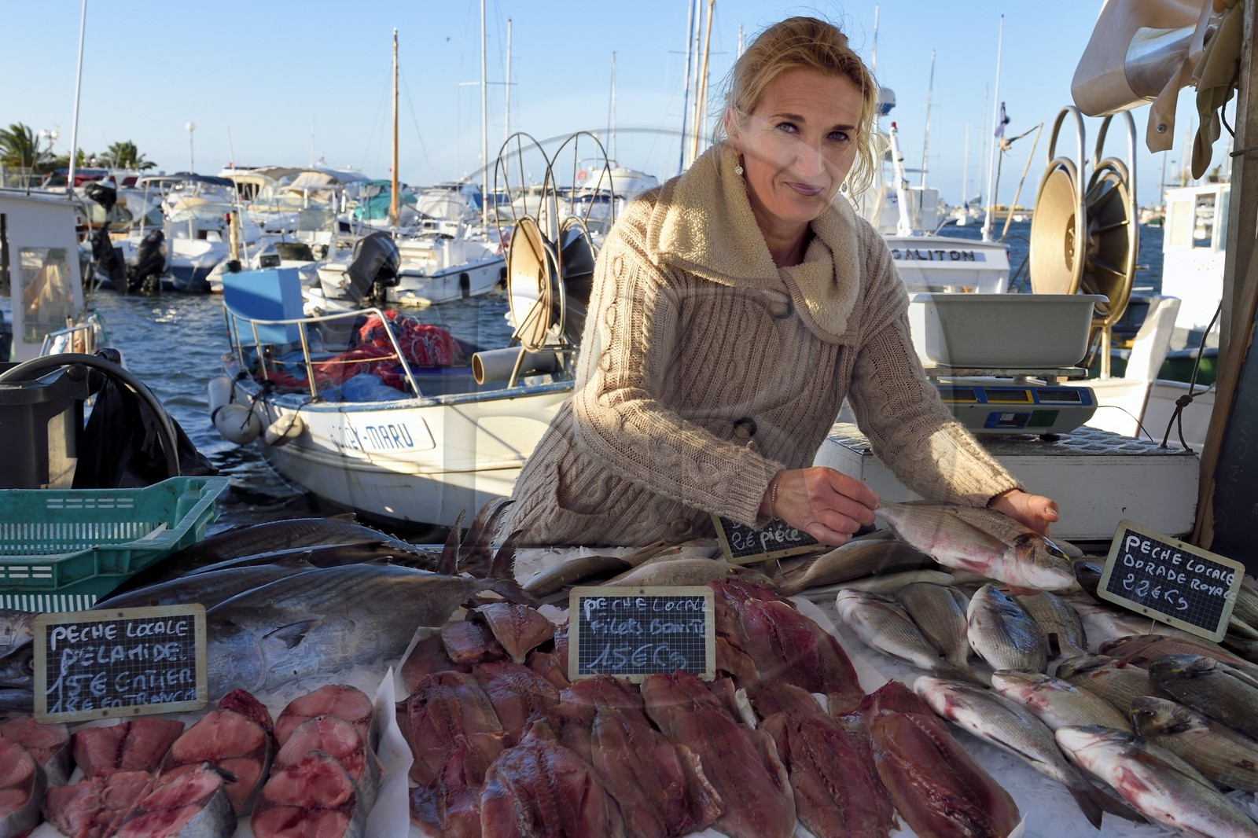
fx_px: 1328
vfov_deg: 35.0
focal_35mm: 38
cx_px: 629
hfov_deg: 50.7
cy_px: 419
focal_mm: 38
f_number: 11
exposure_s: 1/160
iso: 400
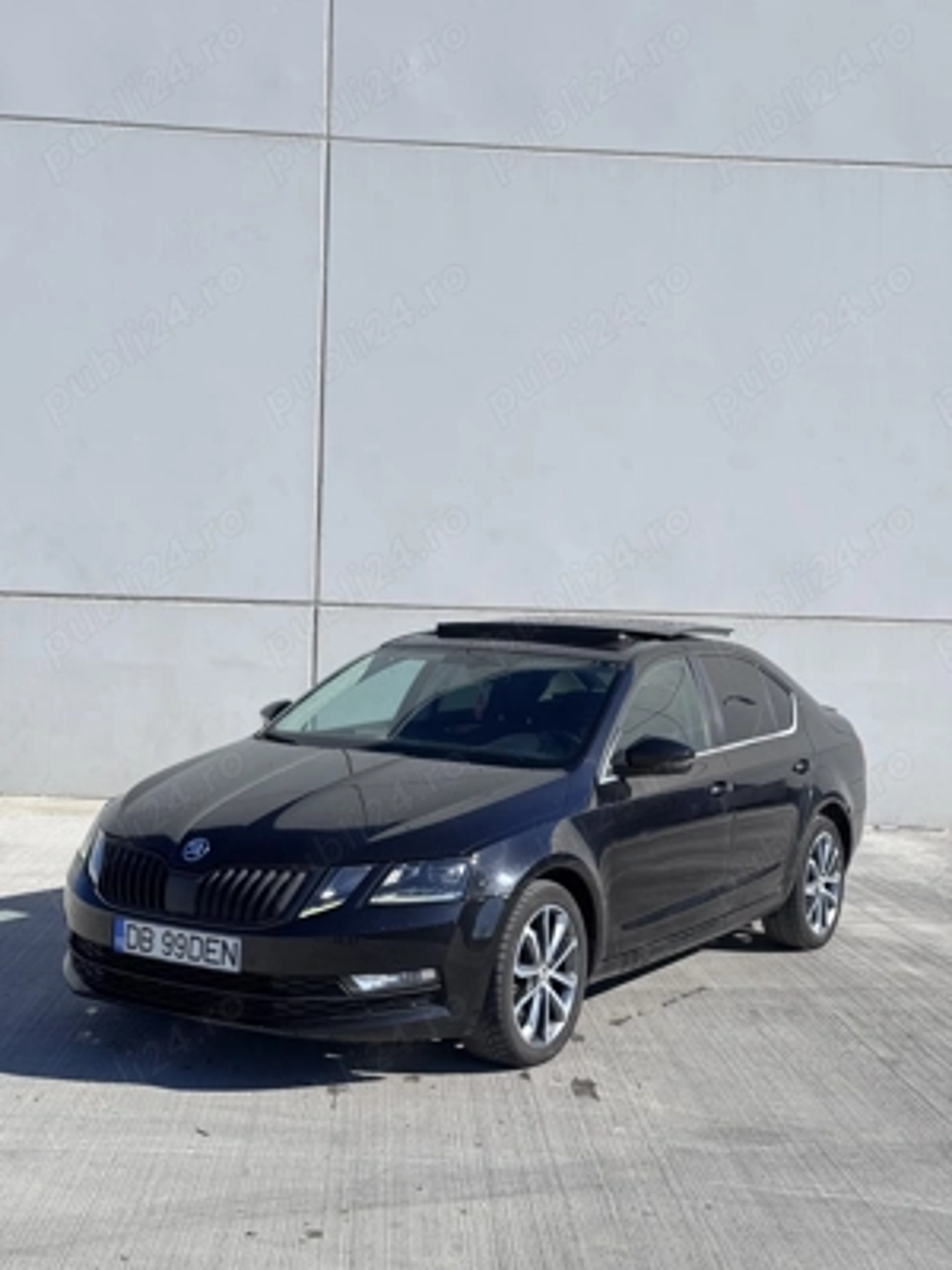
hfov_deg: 30.3
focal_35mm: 48
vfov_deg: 39.7
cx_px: 476
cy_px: 635
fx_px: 1760
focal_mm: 6.76
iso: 64
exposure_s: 1/2045
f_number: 1.78
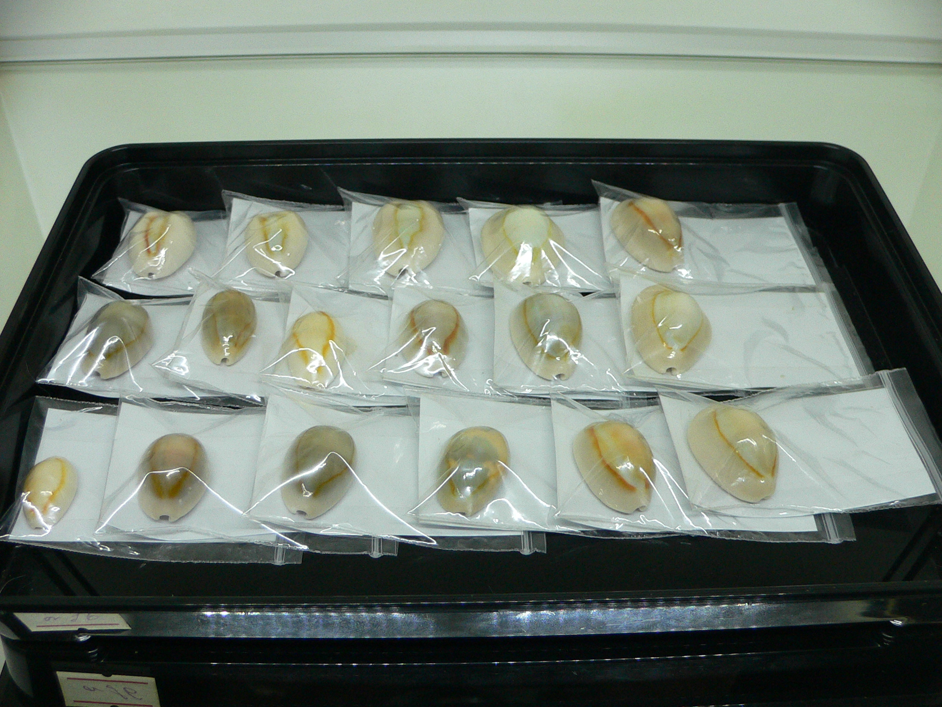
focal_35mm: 35
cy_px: 354
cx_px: 471
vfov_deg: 40.7
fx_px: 952
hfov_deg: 52.6
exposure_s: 1/60
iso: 150
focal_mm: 4.6
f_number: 2.8
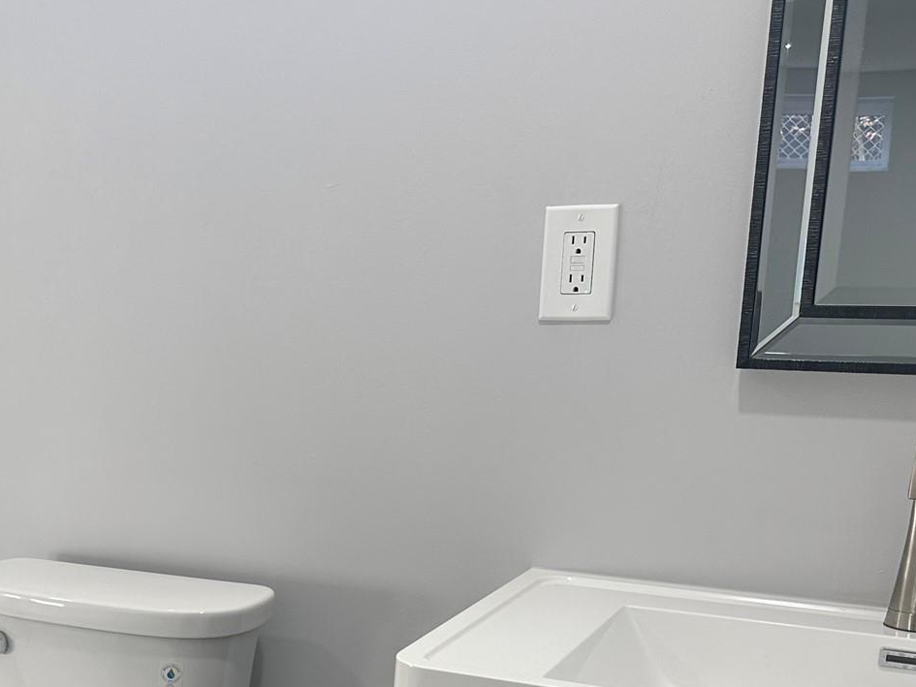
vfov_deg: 27.0
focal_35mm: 52
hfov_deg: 35.1
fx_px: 1376
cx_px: 129
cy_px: 622
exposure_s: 1/121
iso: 100
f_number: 1.78
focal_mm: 6.86
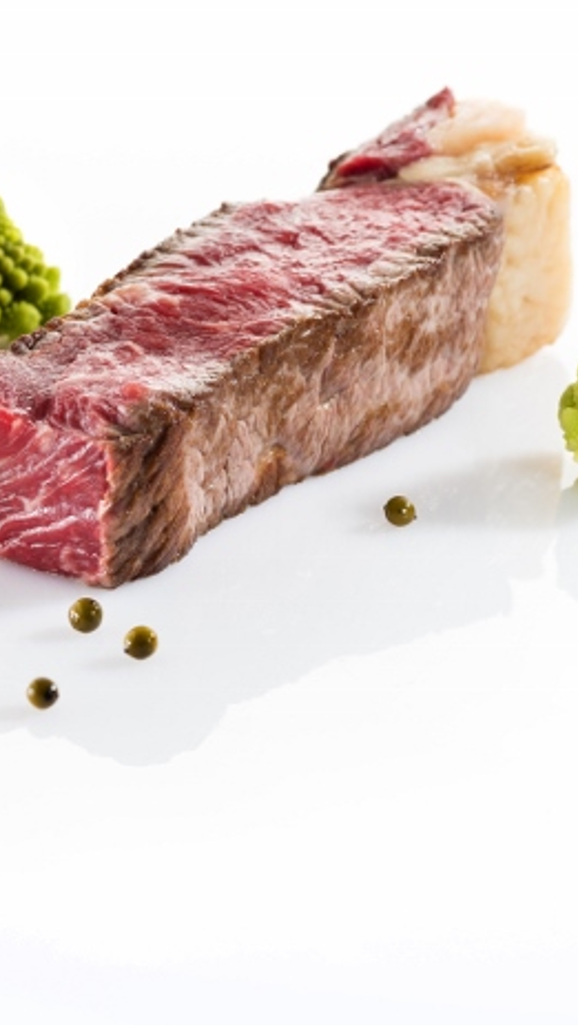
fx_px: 5168
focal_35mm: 190
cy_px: 438
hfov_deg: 6.4
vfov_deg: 11.3
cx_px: 237
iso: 160
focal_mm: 105
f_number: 11
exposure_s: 1/40
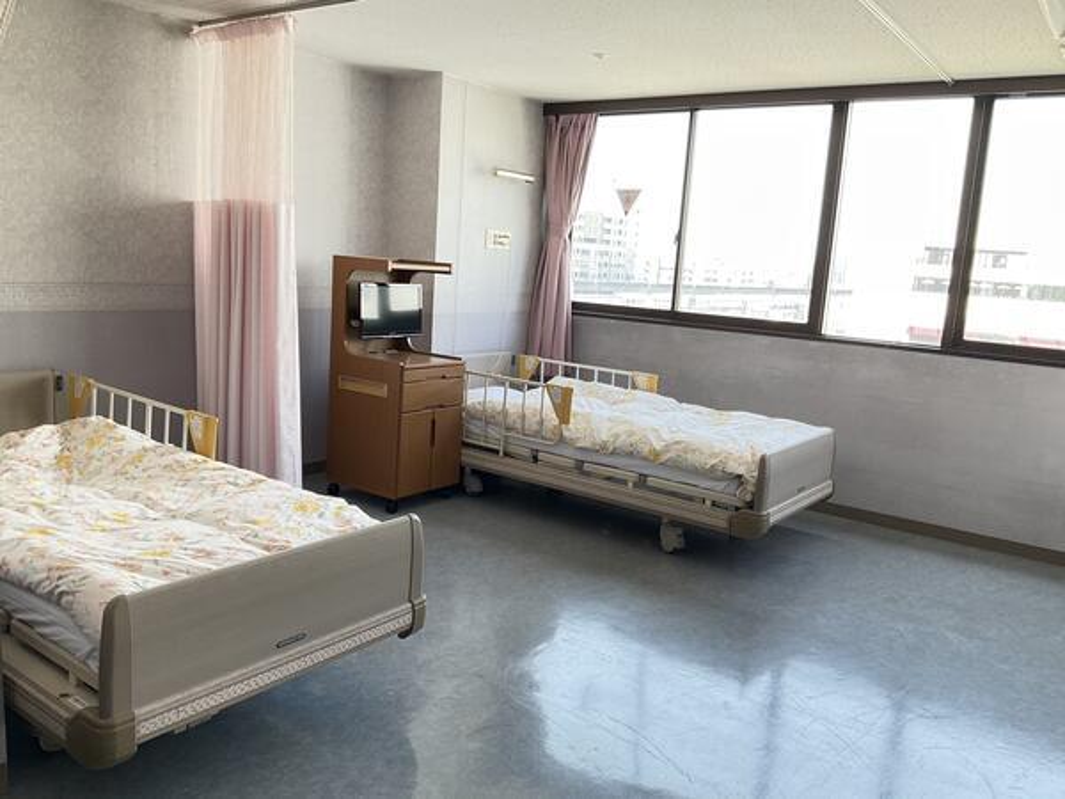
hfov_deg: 61.7
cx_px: 532
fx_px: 892
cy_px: 400
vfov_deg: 48.2
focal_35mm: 29
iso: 50
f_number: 1.8
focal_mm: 3
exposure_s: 1/100
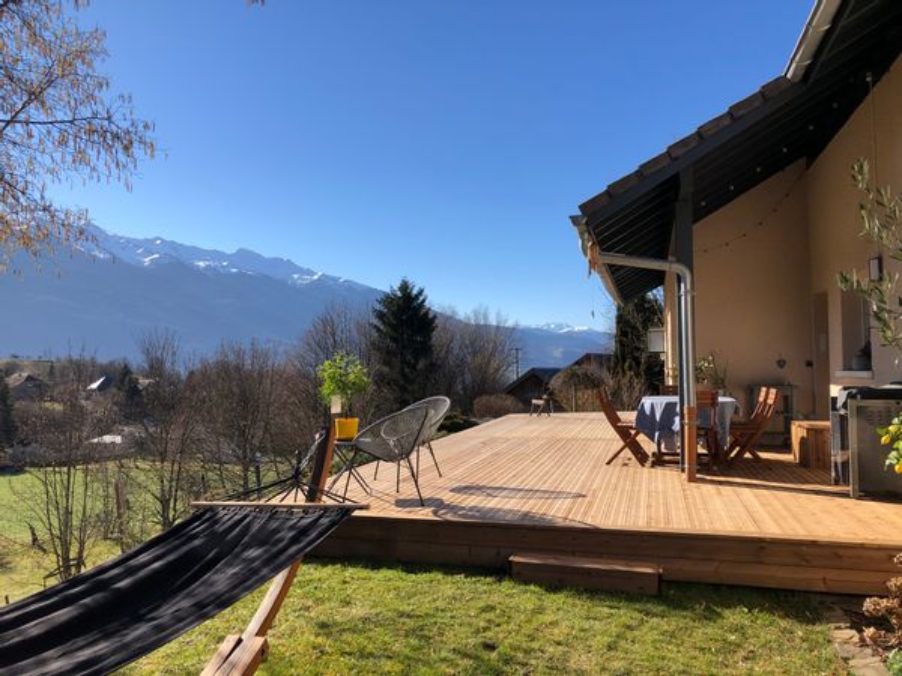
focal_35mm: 28
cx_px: 451
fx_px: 730
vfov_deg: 49.7
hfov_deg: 63.4
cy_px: 338
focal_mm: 3.99
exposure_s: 1/1779
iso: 20
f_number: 1.8
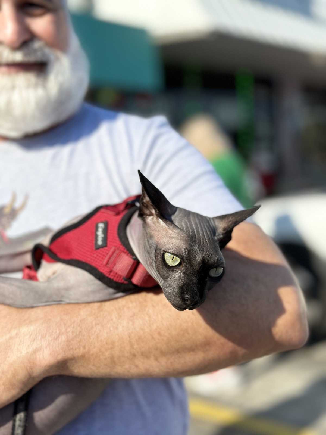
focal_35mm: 48
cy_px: 218
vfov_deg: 39.7
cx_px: 163
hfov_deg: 30.3
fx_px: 603
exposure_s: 1/7092
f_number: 1.78
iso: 100
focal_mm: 6.86
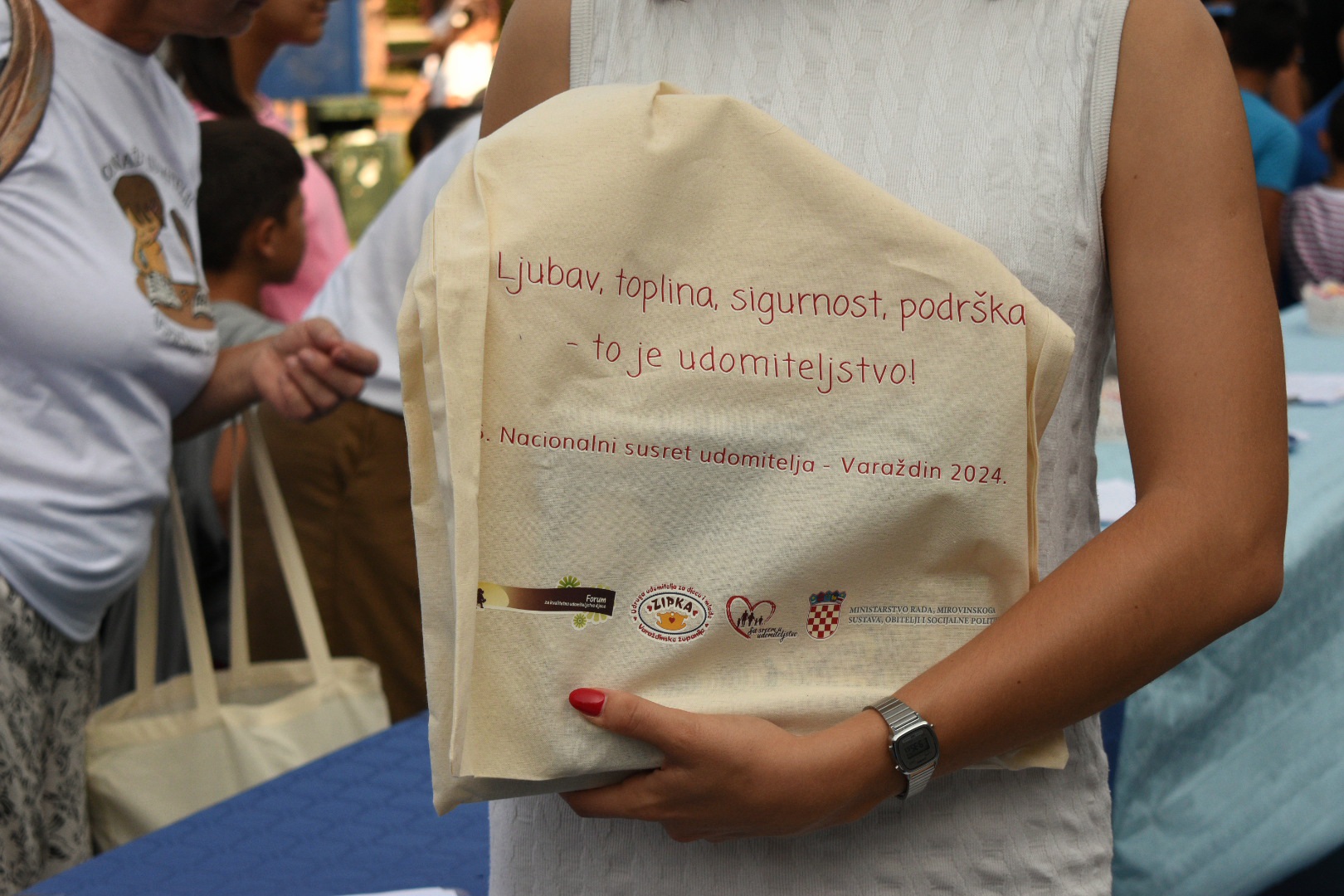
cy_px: 448
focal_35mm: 75
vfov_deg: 18.2
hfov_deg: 27.0
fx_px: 2800
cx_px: 672
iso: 800
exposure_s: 1/2000
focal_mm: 50
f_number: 5.6
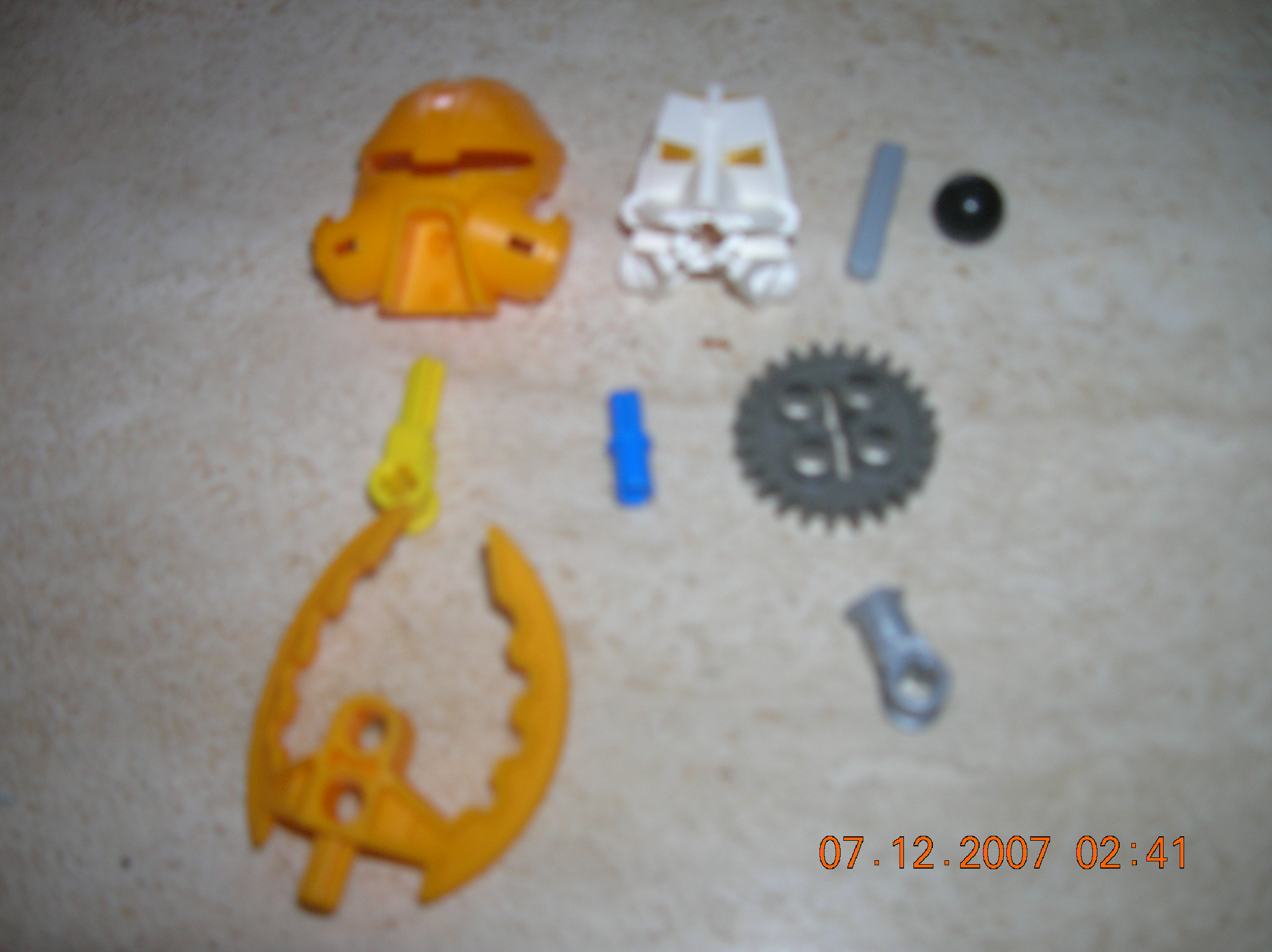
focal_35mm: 34
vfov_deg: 41.7
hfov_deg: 54.0
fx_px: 1248
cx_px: 636
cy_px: 476
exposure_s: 1/60.1
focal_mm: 5.7
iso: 50
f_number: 2.9
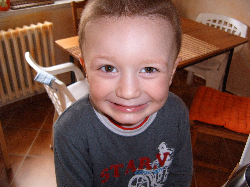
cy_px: 94
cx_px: 125
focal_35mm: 37
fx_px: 267
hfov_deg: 50.1
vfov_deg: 38.7
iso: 141
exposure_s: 1/30
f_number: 2.9
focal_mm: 6.2
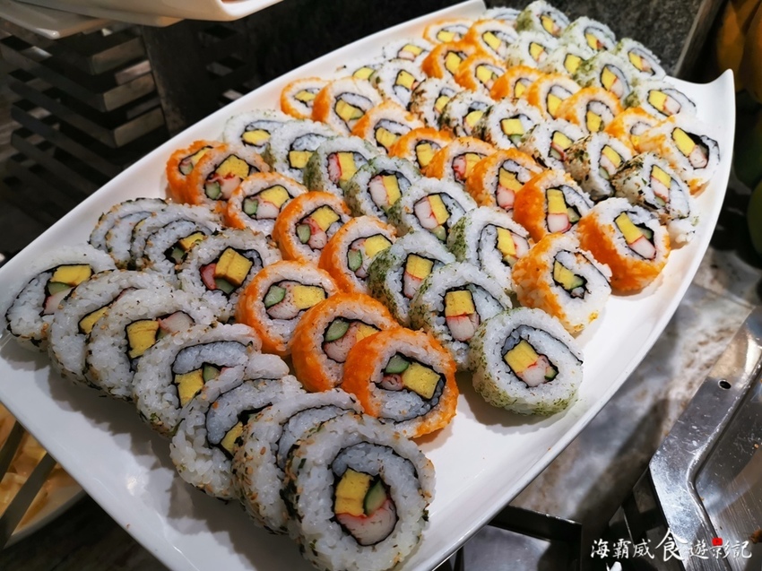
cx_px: 381
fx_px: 594
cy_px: 286
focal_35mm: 27
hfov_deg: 65.3
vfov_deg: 51.3
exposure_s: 1/120
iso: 160
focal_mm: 5.58
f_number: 1.8
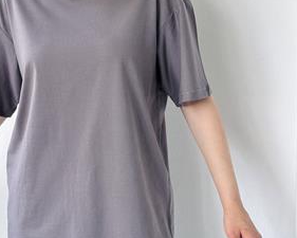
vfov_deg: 17.1
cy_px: 40
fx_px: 783
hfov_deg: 21.4
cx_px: 104
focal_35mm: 89
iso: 80
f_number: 1.78
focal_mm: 6.86
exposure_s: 1/230
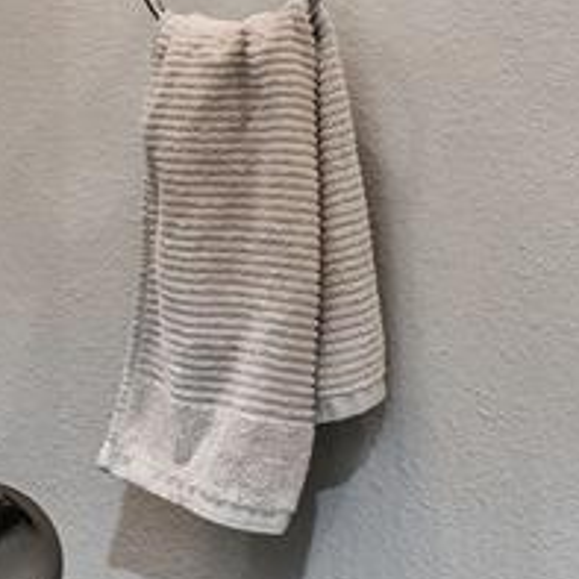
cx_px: 170
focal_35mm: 106
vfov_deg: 16.0
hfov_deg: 16.4
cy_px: -44
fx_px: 2006
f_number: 8
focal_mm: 24
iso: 800
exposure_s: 1/8
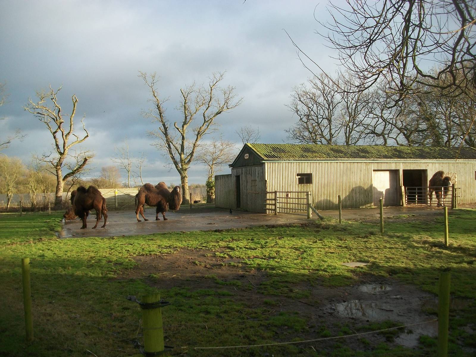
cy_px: 178
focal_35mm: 32
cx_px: 238
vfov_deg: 44.2
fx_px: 440
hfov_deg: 56.8
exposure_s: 1/320
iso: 80
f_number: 2.9
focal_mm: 5.7
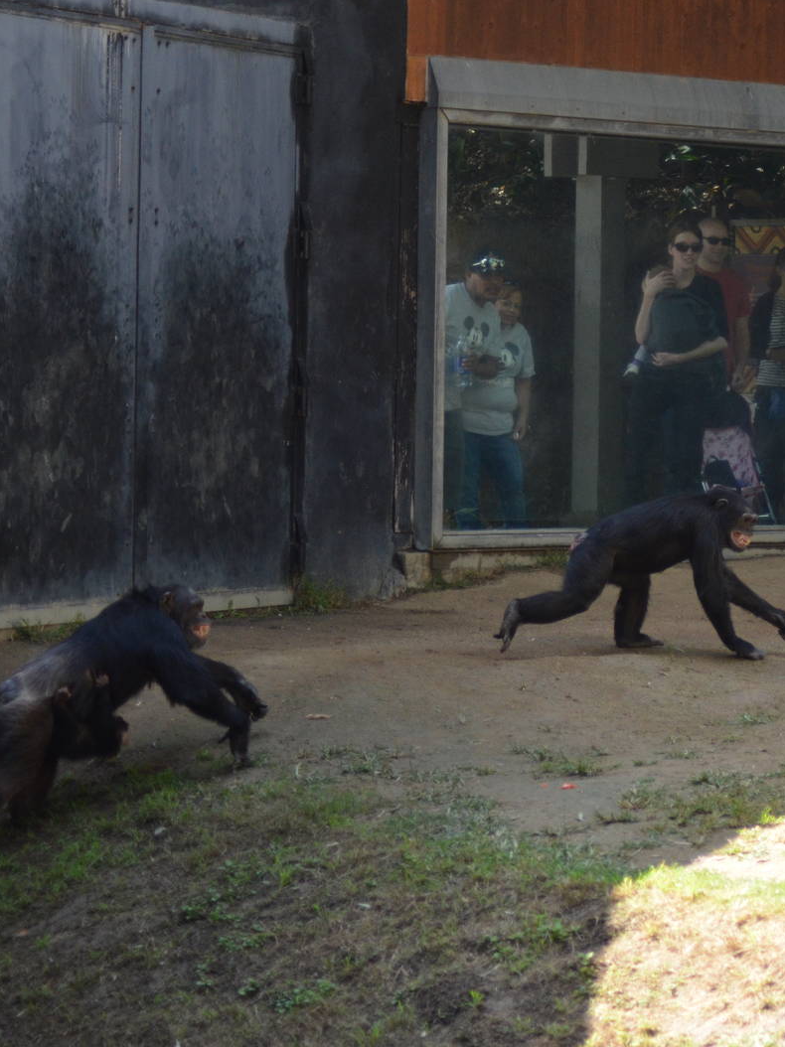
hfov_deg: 9.6
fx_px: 4628
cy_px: 524
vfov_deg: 12.9
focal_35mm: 153
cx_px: 727
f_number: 4
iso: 800
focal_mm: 70
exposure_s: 1/1000
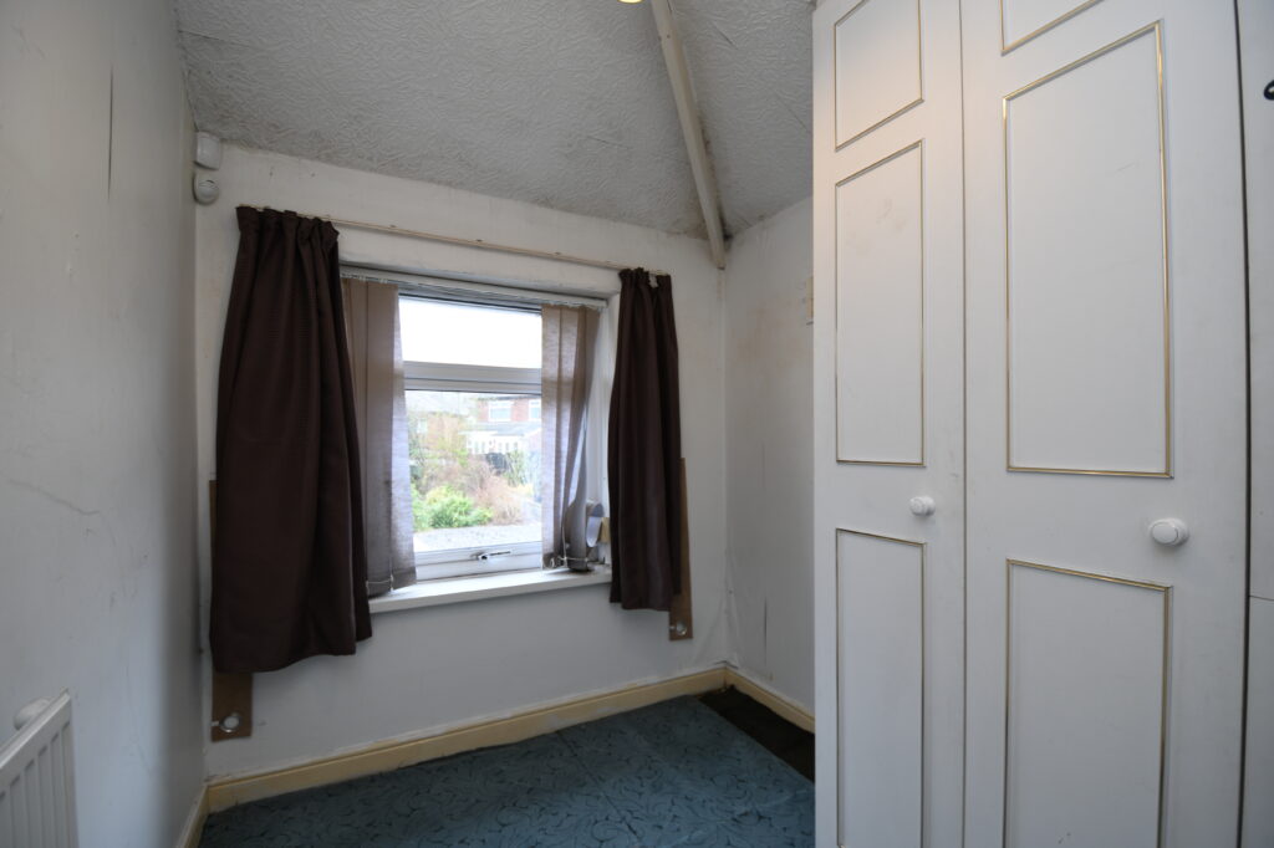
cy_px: 424
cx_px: 637
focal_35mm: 15
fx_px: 531
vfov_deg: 77.3
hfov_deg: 100.4
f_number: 3.5
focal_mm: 10
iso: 100
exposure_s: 1/25
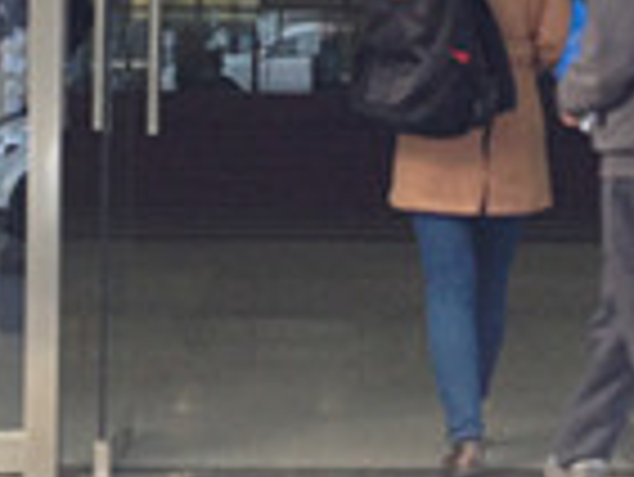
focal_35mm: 159
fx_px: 2915
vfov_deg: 9.3
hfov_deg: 12.4
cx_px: 364
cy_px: -9
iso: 50
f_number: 2.4
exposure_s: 1/30
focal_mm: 4.28
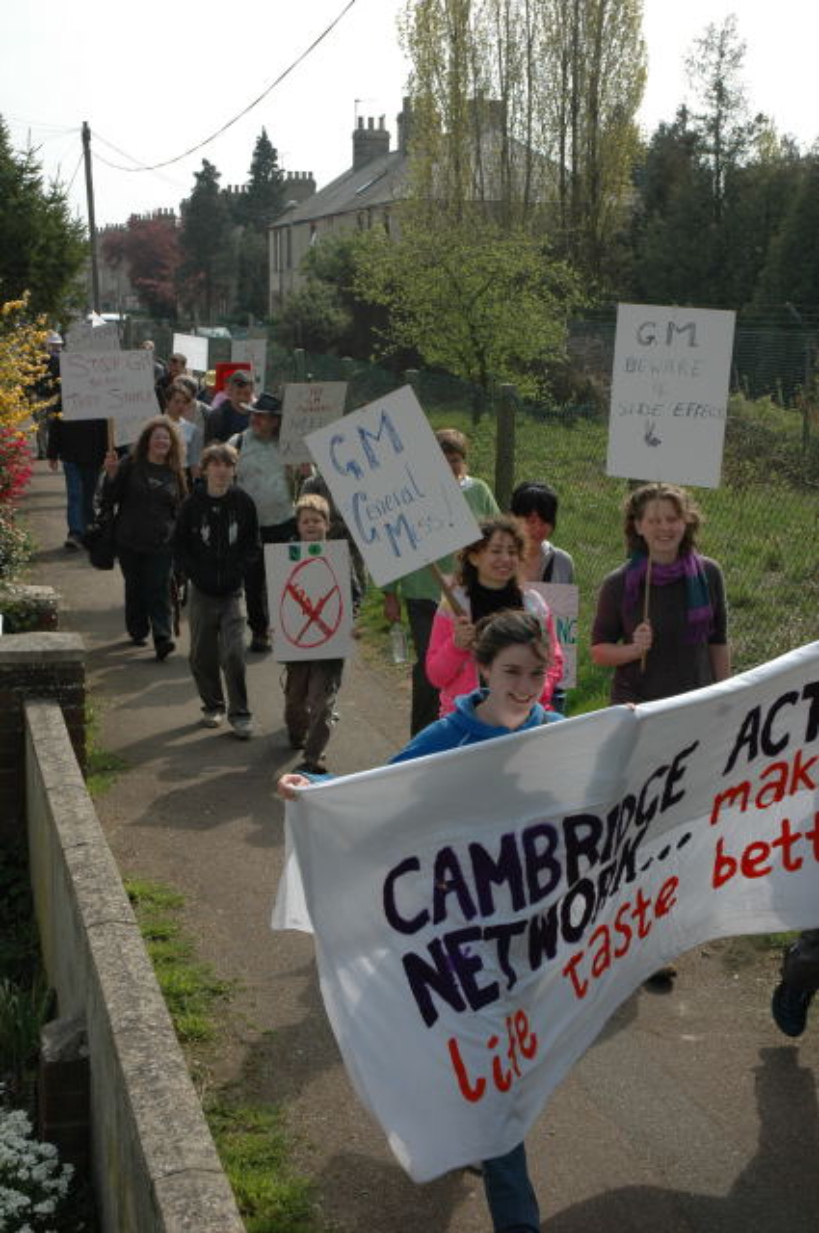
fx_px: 1745
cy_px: 616
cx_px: 410
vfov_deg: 38.9
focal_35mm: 51
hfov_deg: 26.4
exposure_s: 1/320
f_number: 10
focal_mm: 34
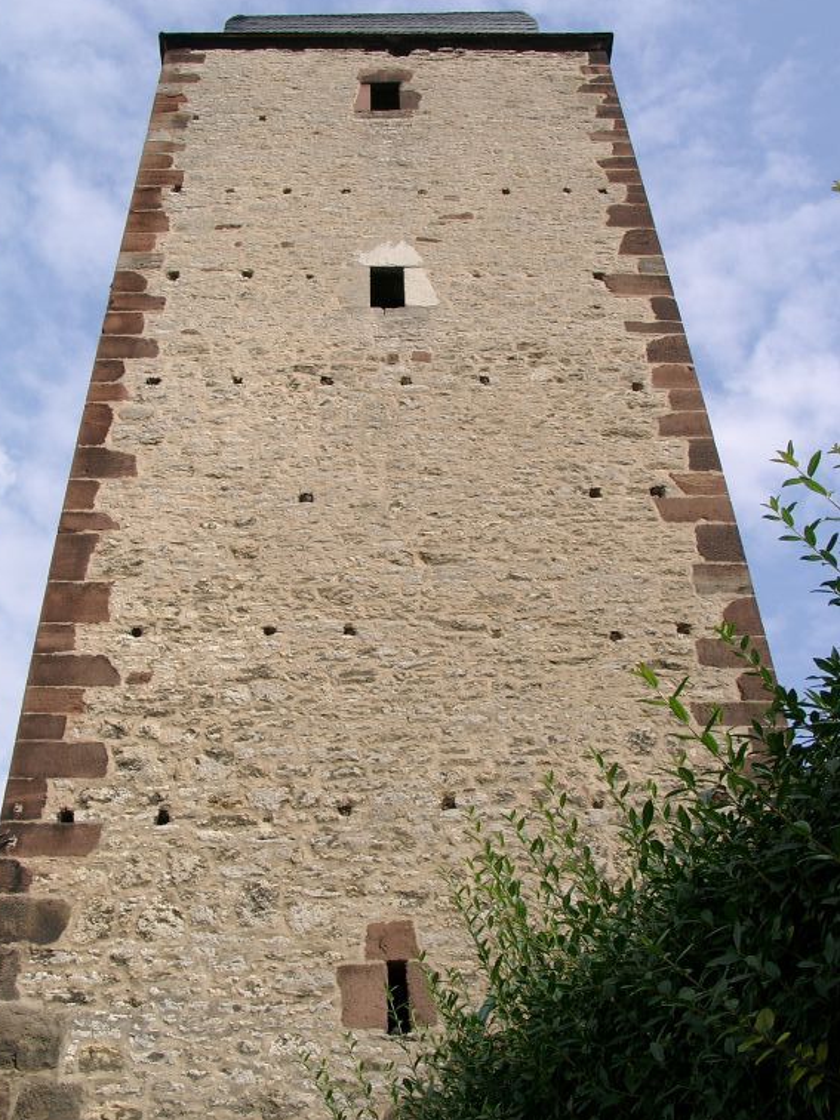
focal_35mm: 36
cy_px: 559
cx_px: 399
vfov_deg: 51.4
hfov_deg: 39.6
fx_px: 1165
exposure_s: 1/569
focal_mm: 7.13
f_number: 5.6
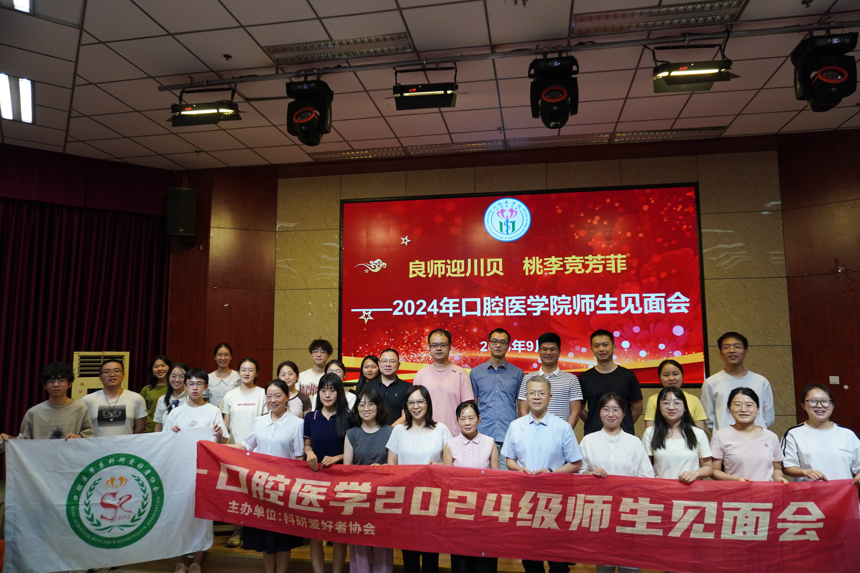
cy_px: 286
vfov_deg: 53.1
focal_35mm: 24
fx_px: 573
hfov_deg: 73.7
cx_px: 430
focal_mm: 16
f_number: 3.5
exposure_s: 1/30
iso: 250
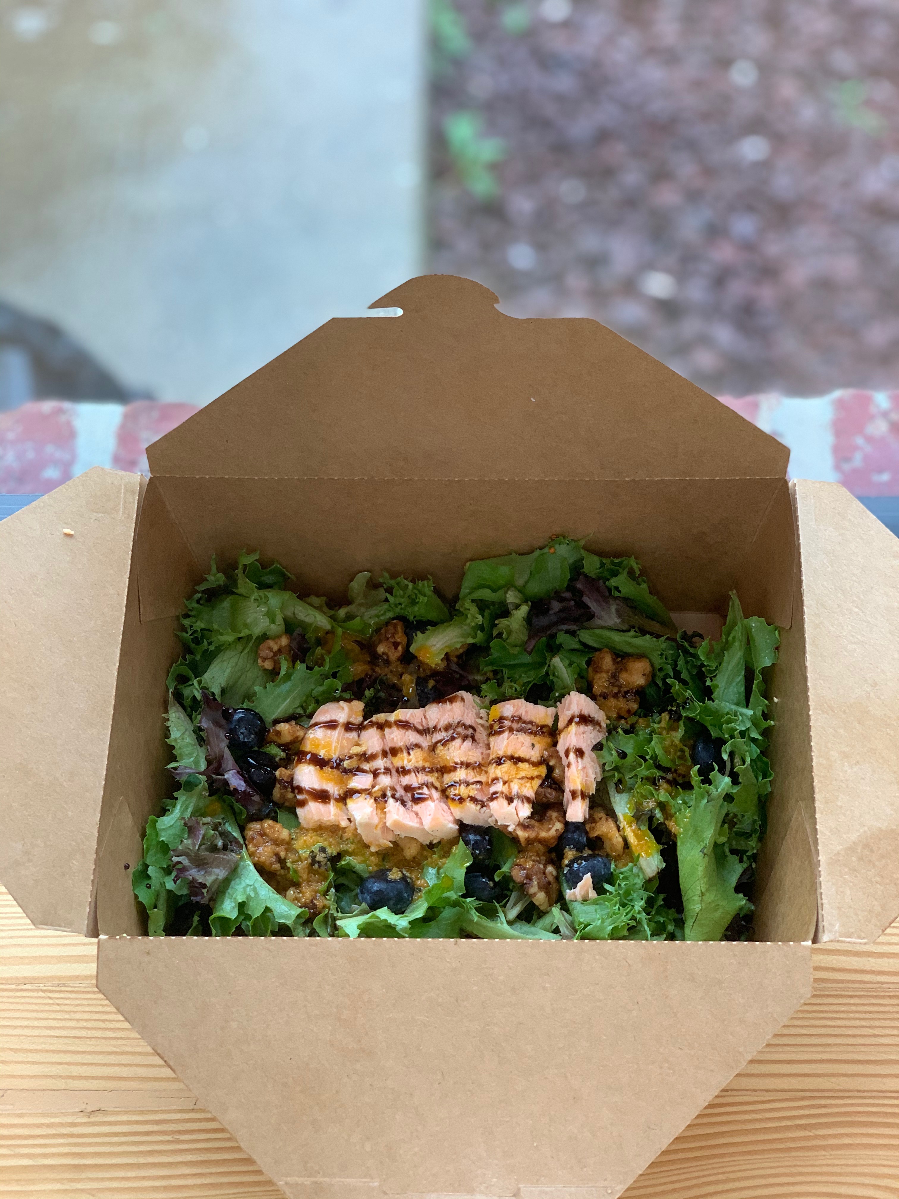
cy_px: 600
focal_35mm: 52
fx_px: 1801
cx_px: 450
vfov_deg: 36.8
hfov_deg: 28.0
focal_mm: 6
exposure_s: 1/60
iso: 100
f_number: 2.4
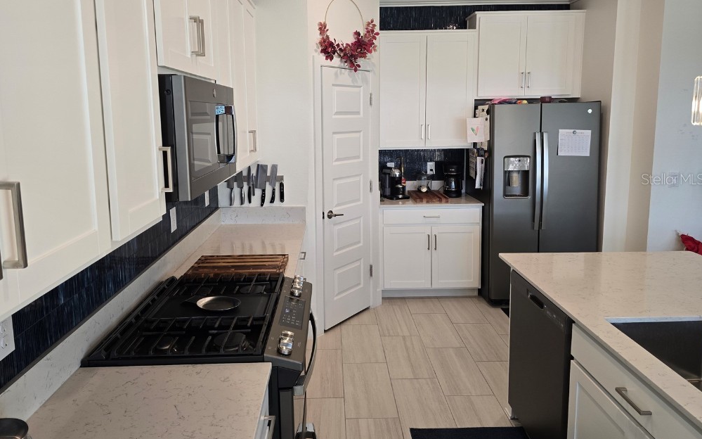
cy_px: 179
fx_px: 478
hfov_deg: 72.6
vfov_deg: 49.0
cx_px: 348
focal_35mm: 25
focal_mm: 6.3
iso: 100
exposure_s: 1/120
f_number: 1.7
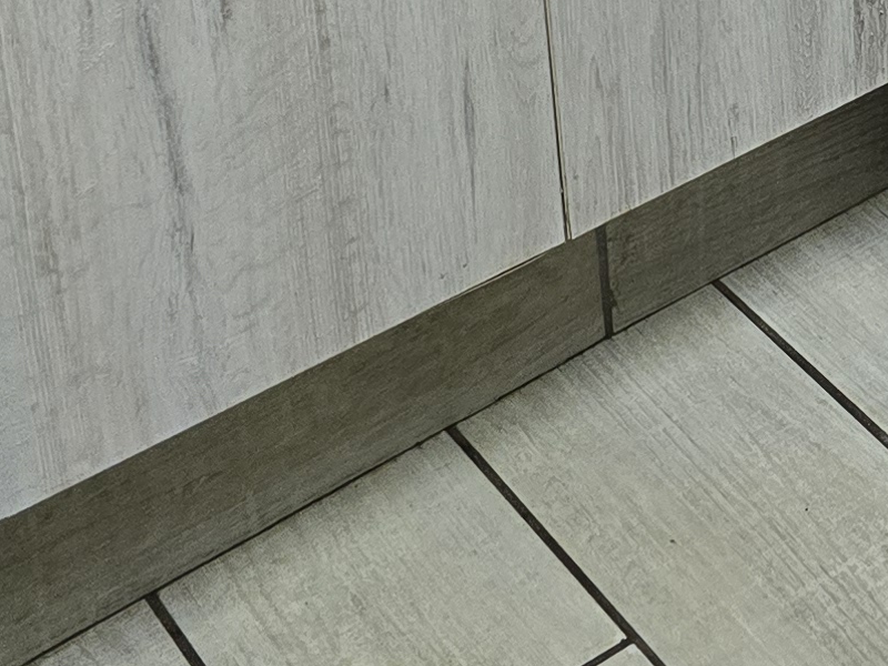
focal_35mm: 115
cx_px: 1080
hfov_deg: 16.4
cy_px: -914
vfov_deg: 11.0
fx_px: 2950
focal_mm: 6.3
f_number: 1.7
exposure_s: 1/100
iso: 250
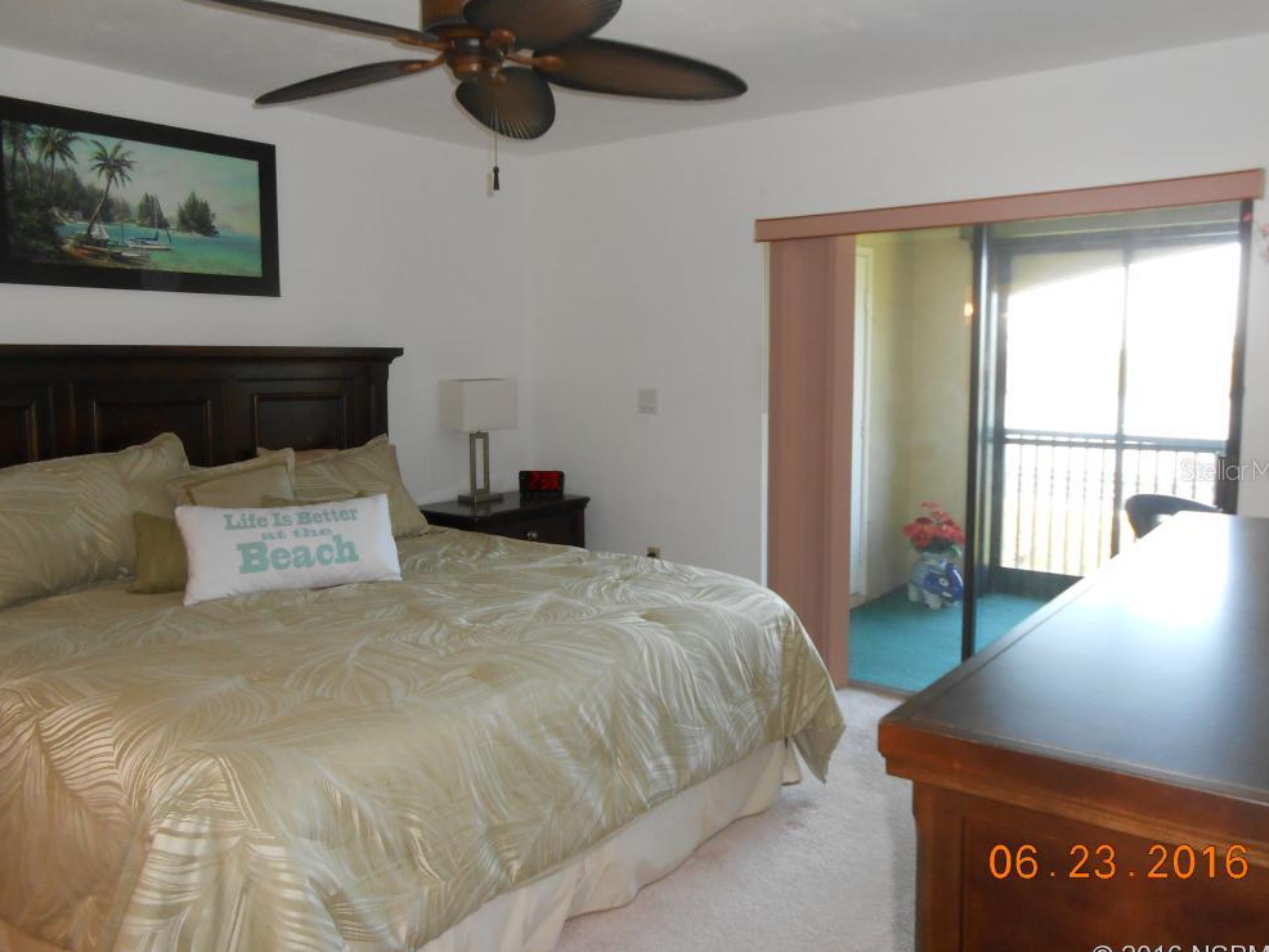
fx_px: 990
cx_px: 644
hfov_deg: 65.3
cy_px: 470
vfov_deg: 51.4
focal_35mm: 27
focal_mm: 4.6
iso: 250
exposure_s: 1/25
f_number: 3.5
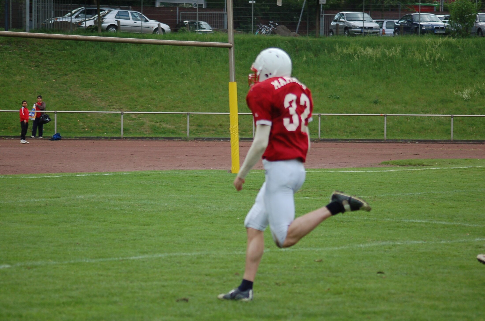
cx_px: 242
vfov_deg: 9.1
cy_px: 160
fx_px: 2017
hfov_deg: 13.7
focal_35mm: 150
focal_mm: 100
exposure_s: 1/1000
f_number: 4.2
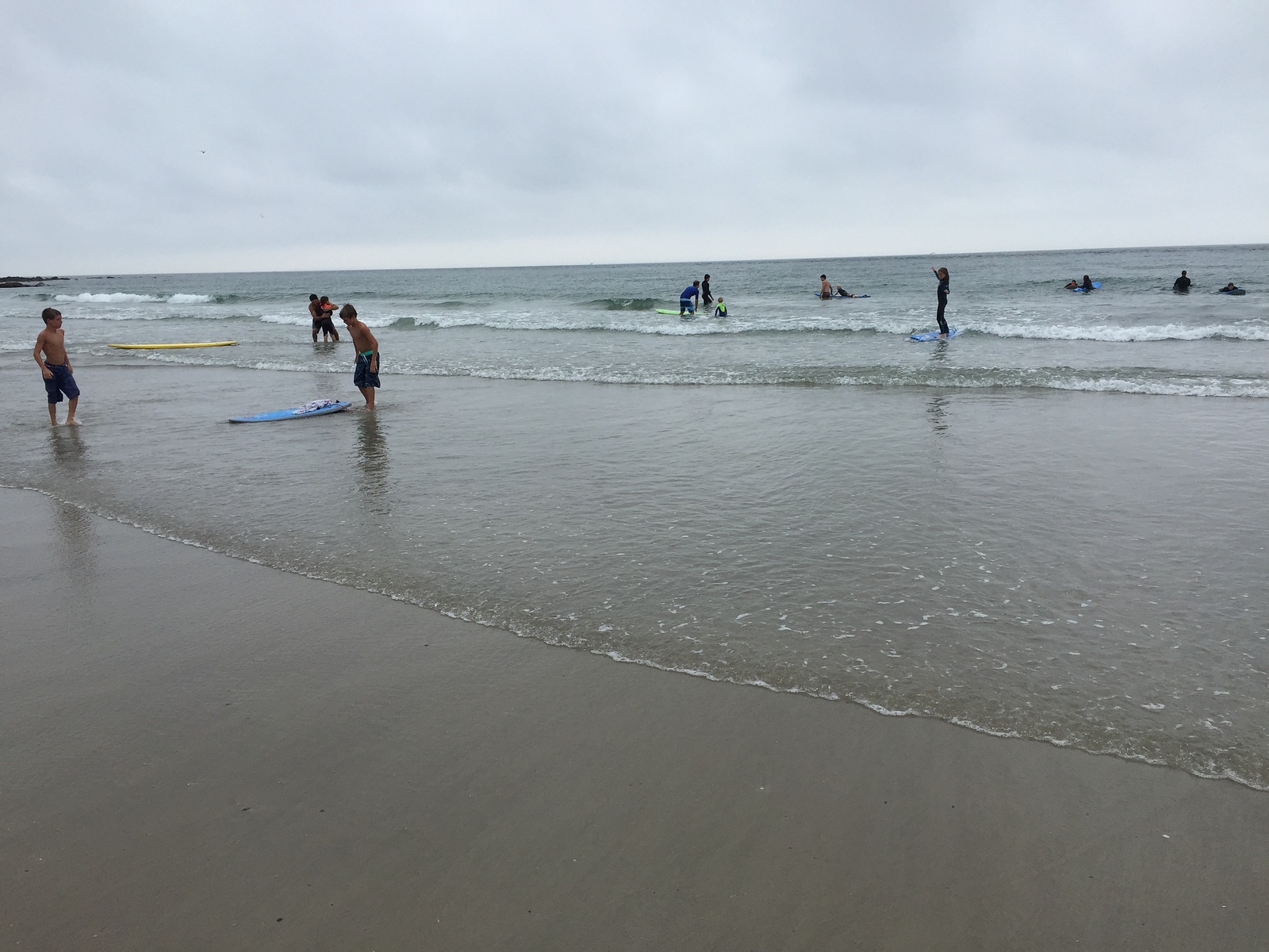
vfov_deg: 48.2
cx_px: 634
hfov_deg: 61.7
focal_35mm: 29
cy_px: 476
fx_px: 1063
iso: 32
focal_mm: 4.15
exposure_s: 1/1412
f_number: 2.2
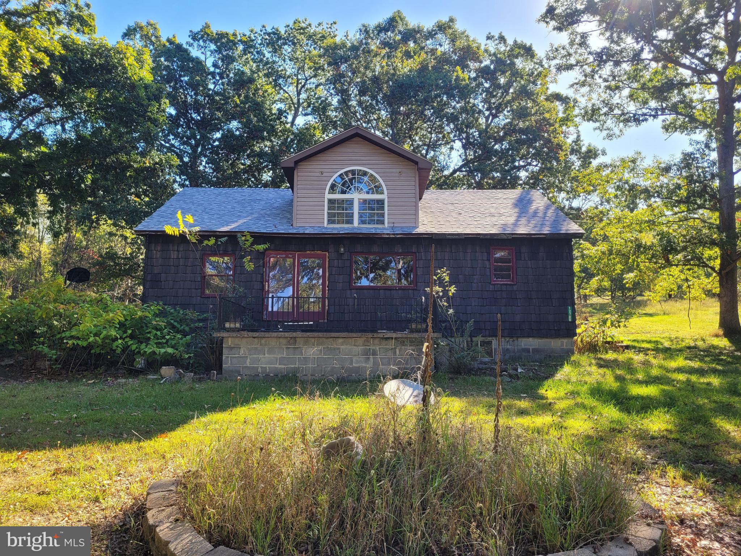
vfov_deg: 53.1
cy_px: 278
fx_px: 557
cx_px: 370
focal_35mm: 26
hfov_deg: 67.3
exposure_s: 1/416
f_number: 1.8
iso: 40
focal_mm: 5.4
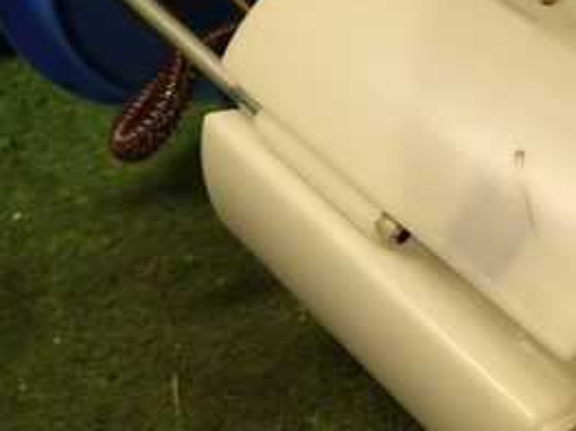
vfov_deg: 25.5
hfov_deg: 32.8
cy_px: 153
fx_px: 948
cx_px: 464
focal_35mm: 57
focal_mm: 4.5
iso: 200
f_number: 2
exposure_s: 1/50
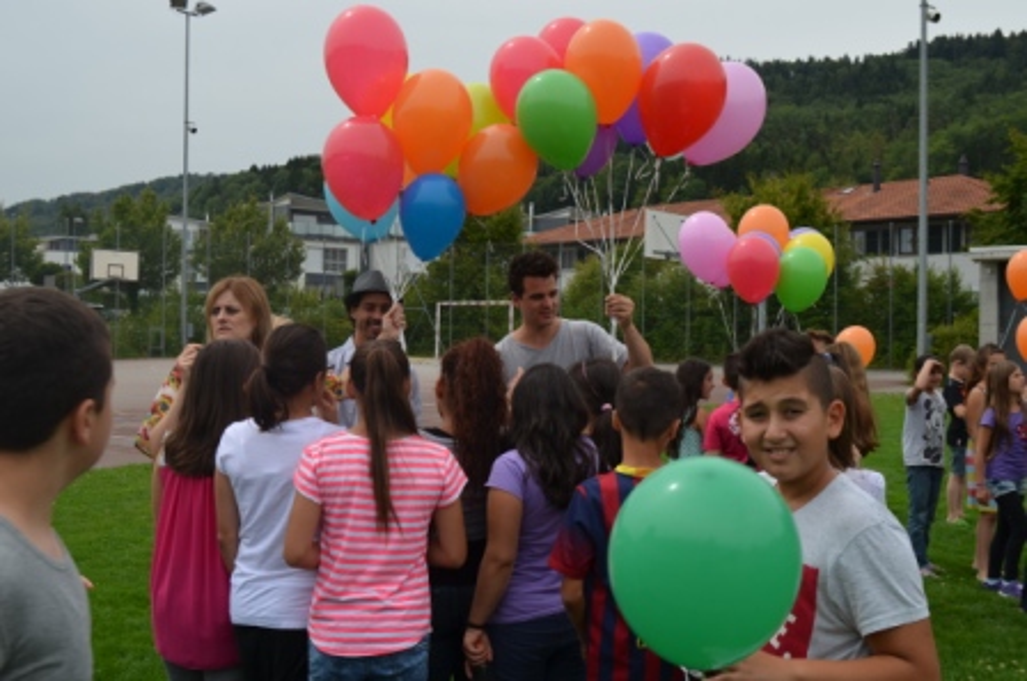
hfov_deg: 46.5
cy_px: 340
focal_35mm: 42
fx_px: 1196
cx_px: 514
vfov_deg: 31.8
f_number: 8
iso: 100
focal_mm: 28
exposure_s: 1/250
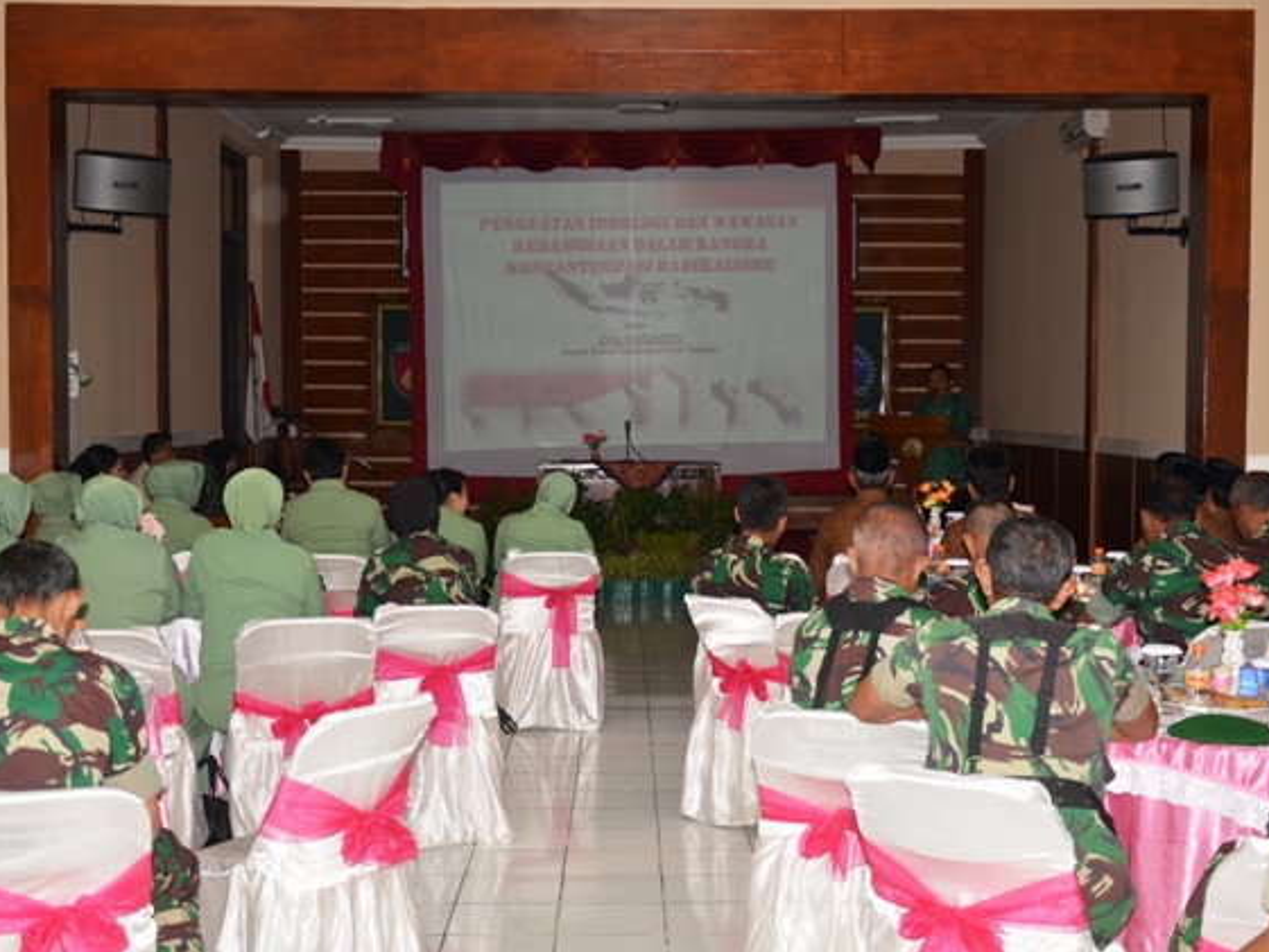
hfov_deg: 41.2
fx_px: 1687
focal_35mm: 46
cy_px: 475
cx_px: 679
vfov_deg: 31.5
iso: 400
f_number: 4
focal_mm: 28
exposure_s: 1/100
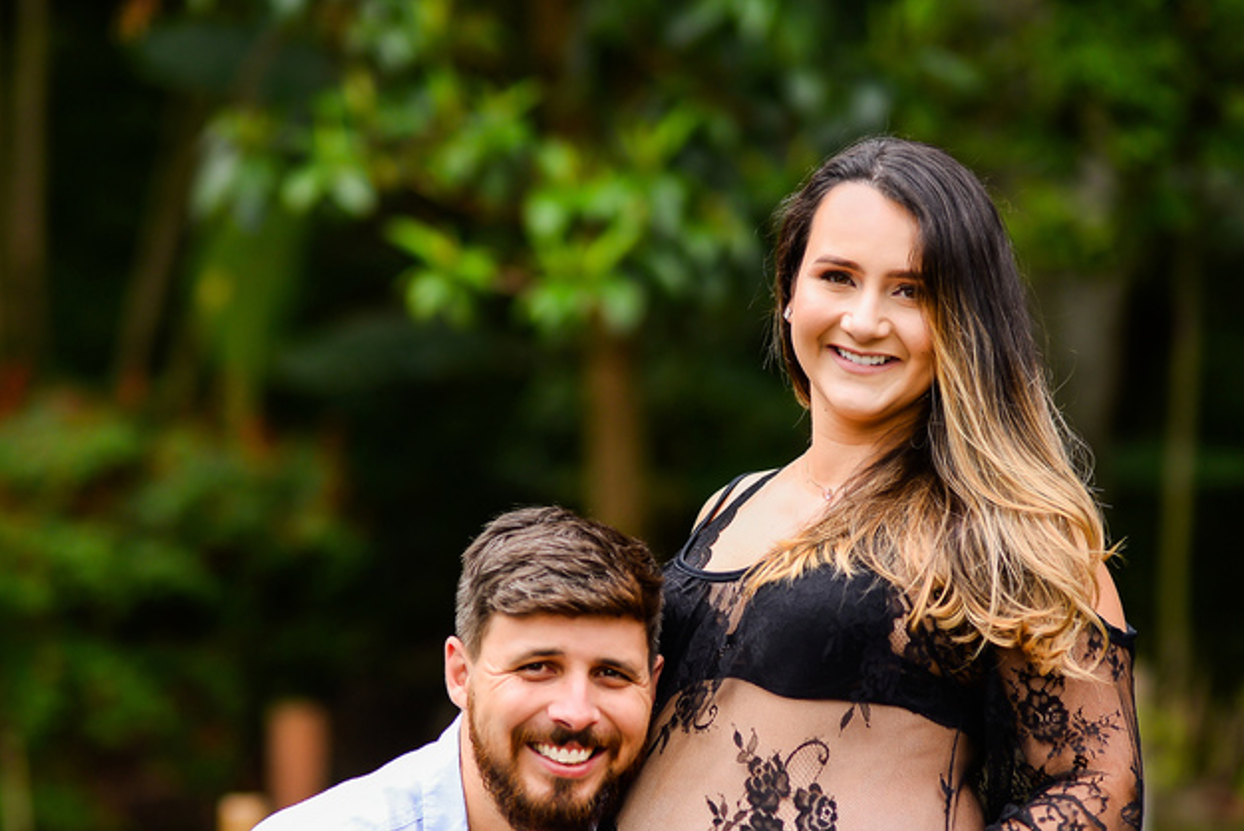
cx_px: 650
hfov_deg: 12.6
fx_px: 5635
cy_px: 645
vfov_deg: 8.4
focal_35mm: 163
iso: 125
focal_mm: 85
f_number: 1.6
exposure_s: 1/1000
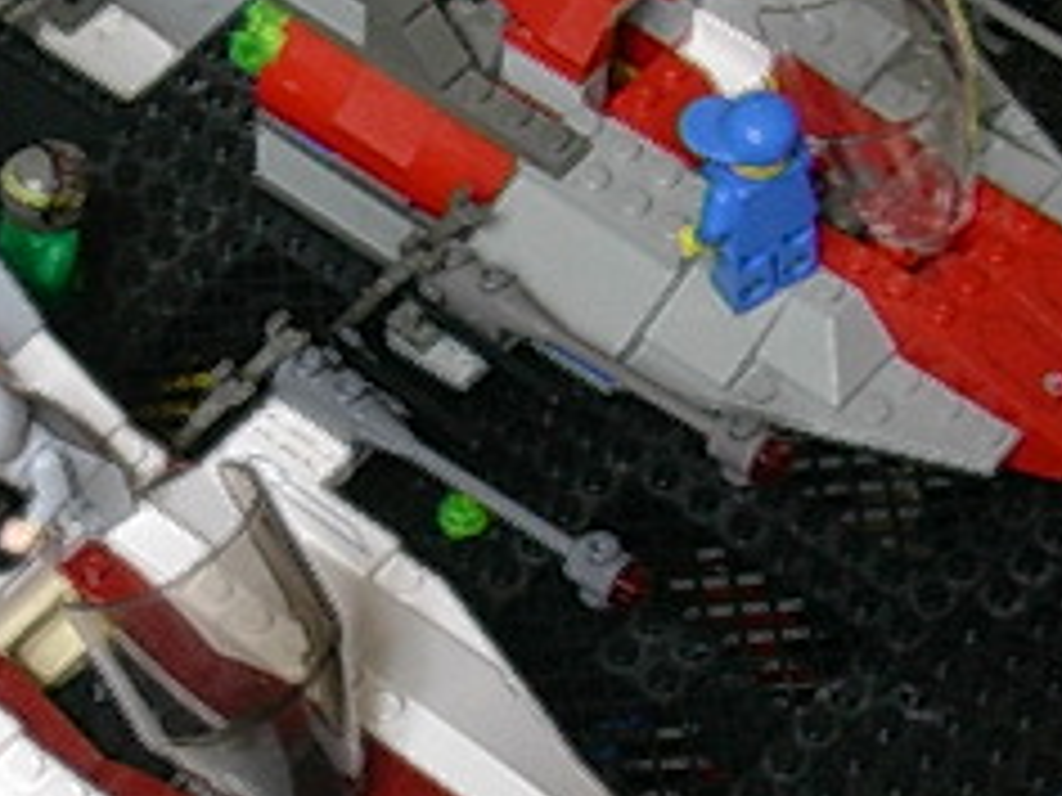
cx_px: 486
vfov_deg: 12.1
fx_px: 3743
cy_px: 297
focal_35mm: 122
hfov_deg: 16.1
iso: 70
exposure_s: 1/36.9
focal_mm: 6.7
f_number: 2.9
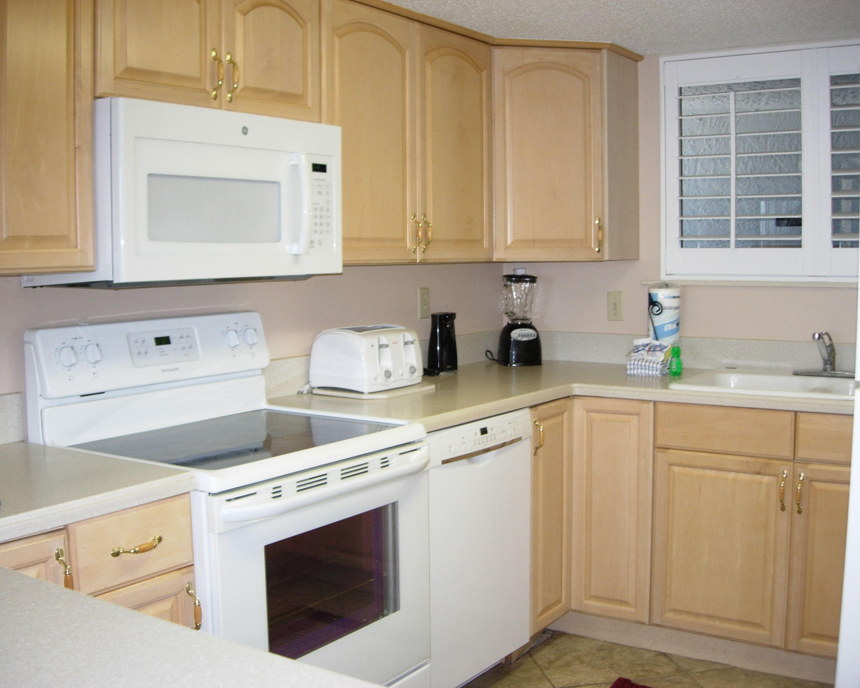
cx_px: 424
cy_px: 346
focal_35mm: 40
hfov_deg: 45.8
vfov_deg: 37.3
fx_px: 1018
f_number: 2.8
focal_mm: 7.8
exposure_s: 1/32
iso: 79
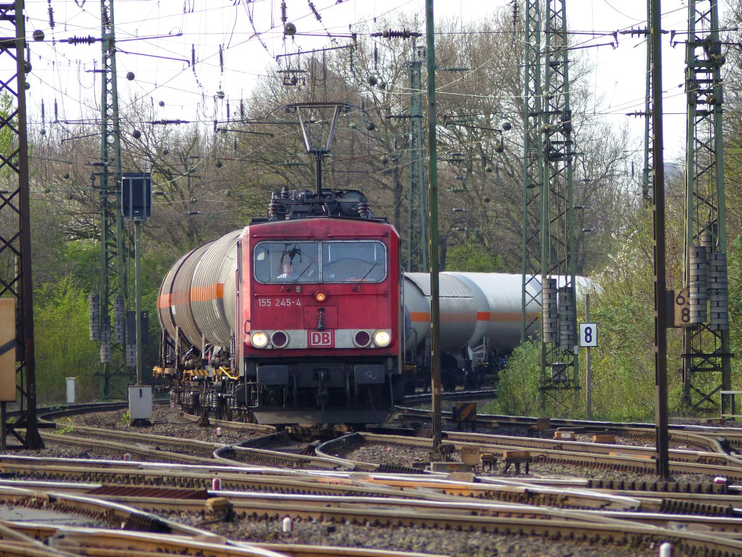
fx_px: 12861
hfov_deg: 3.3
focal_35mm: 600
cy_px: 278
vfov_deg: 2.5
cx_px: 371
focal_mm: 108
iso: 125
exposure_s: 1/500
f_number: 2.8
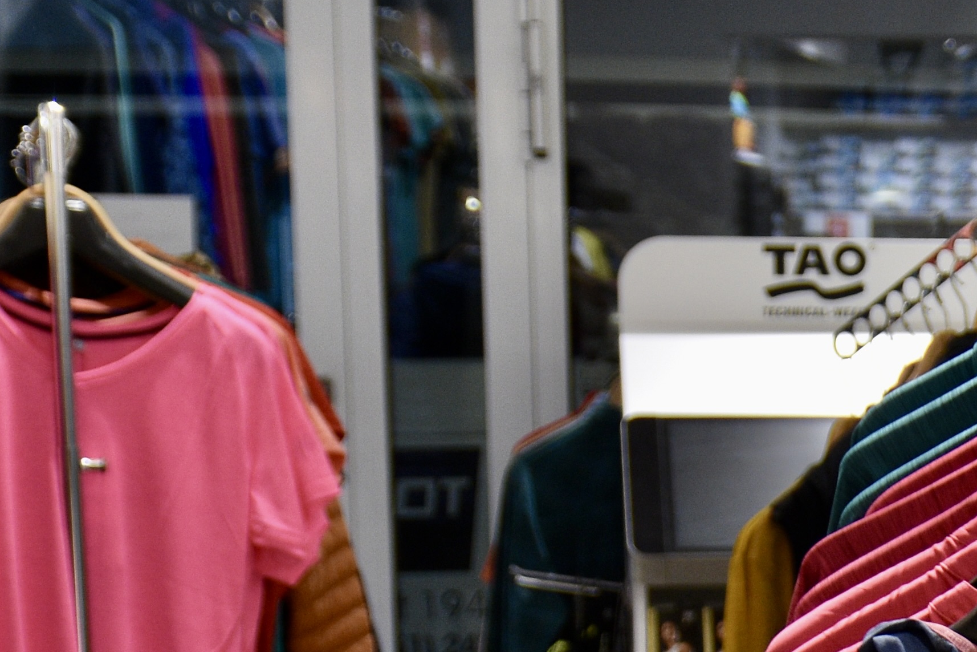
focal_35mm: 126
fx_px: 3420
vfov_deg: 10.6
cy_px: 853
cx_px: 1614
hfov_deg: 14.7
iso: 400
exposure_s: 1/100
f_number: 2.8
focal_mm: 24
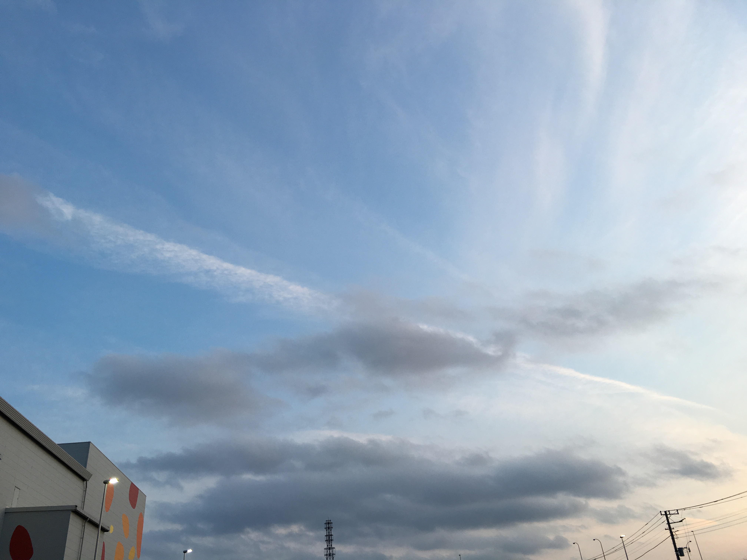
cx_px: 374
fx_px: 626
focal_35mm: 29
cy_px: 280
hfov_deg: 61.7
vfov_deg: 48.2
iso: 25
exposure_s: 1/154
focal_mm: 4.15
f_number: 2.2
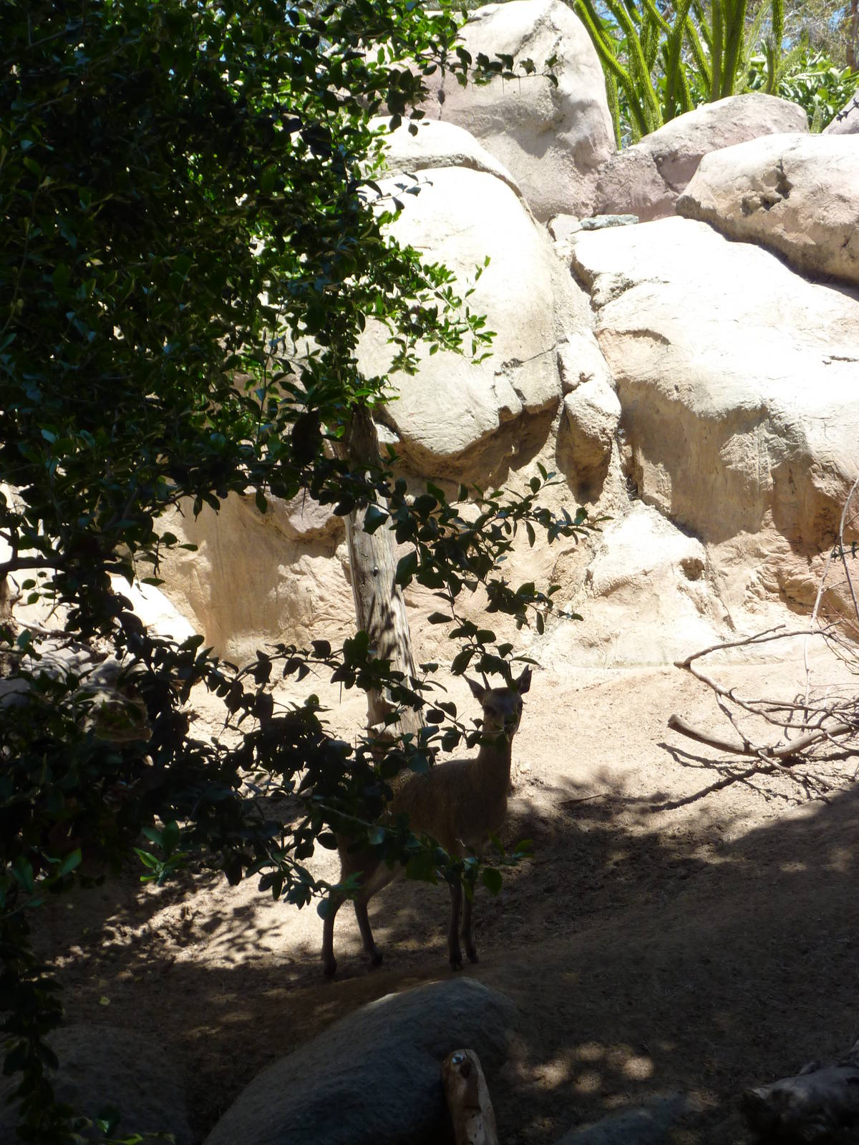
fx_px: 1721
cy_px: 572
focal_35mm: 52
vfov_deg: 36.8
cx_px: 430
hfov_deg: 28.0
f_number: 3.8
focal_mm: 8.5
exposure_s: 1/250
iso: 80
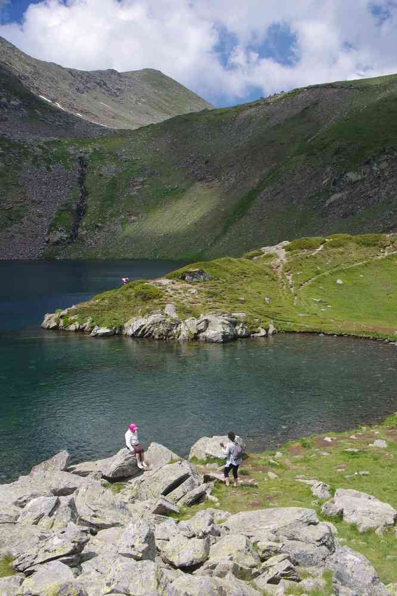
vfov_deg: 45.4
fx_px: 711
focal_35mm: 43
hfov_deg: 31.2
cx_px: 198
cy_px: 298
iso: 200
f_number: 11
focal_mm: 29.4
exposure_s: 1/60
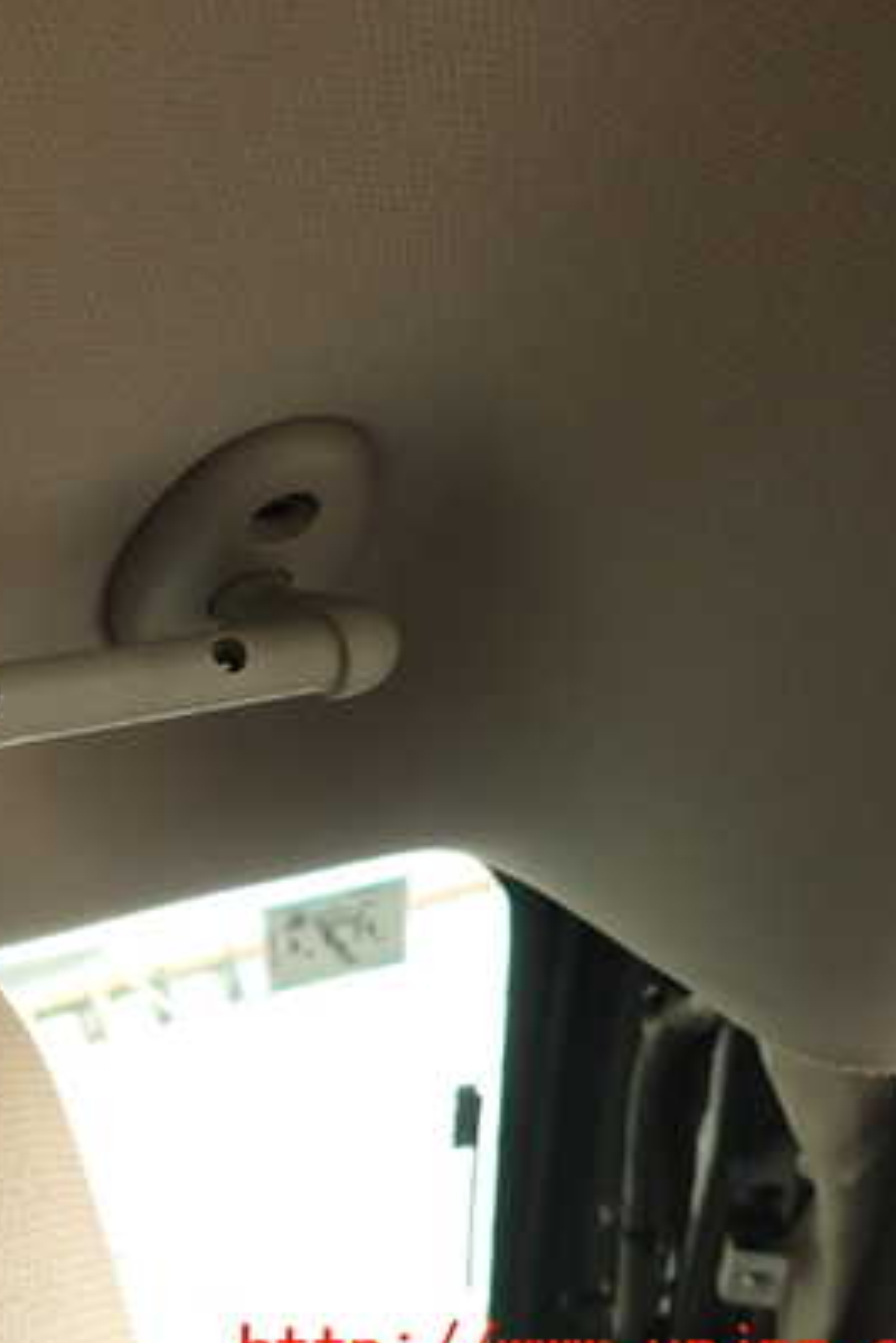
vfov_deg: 49.5
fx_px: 1455
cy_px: 645
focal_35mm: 39
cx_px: -10
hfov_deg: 31.5
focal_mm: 4.5
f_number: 2
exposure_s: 1/60
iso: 100
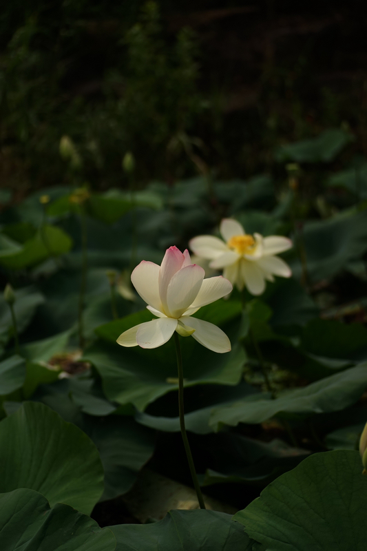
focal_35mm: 90
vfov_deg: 22.6
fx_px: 1377
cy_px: 276
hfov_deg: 15.2
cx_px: 184
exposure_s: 1/2000
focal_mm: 90
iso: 100
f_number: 2.8
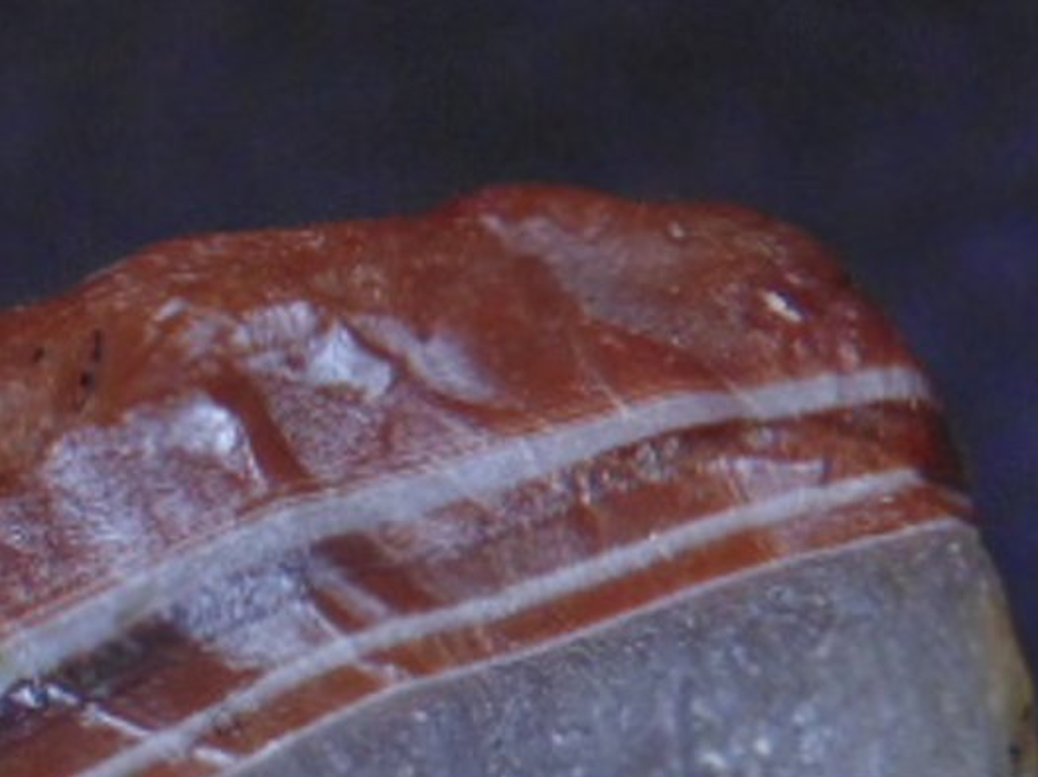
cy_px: 1056
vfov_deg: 5.2
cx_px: -149
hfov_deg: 7.0
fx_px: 8452
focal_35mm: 282
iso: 320
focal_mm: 17.5
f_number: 4.6
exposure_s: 1/160
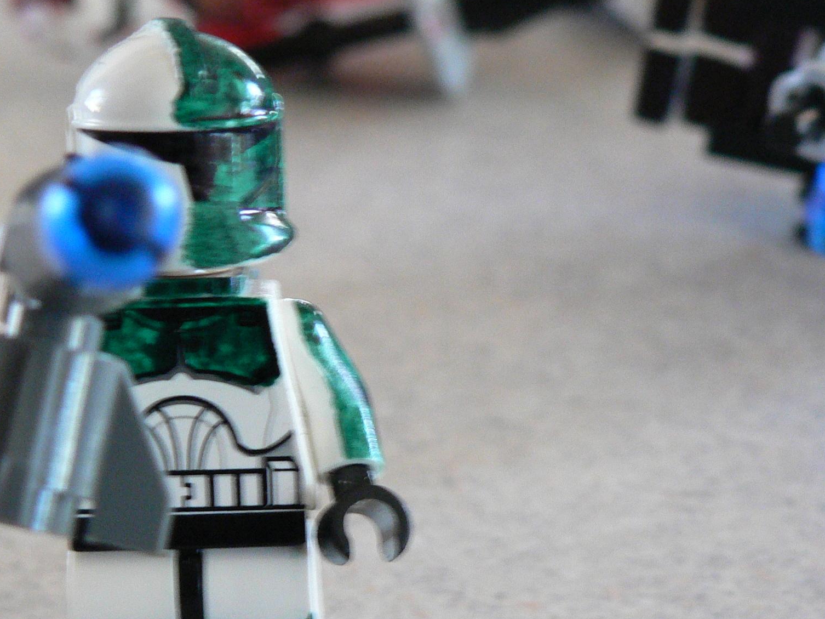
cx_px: 231
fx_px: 3241
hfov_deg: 14.5
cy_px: 319
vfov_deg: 10.9
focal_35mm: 136
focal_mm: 13.4
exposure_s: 1/13
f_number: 3.2
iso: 200
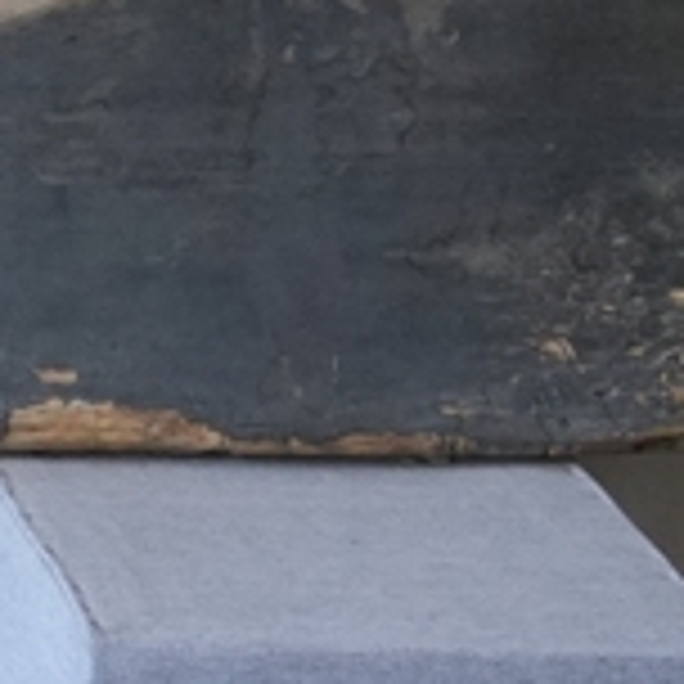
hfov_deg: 5.7
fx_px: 6304
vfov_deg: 6.1
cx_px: -1503
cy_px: -508
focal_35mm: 282
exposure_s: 1/160
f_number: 4.5
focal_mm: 28
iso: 1600
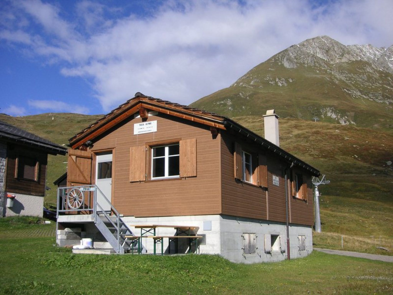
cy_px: 148
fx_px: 443
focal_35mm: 39
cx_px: 196
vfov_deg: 36.8
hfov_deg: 47.9
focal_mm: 6.5
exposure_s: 1/180
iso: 50
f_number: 6.7
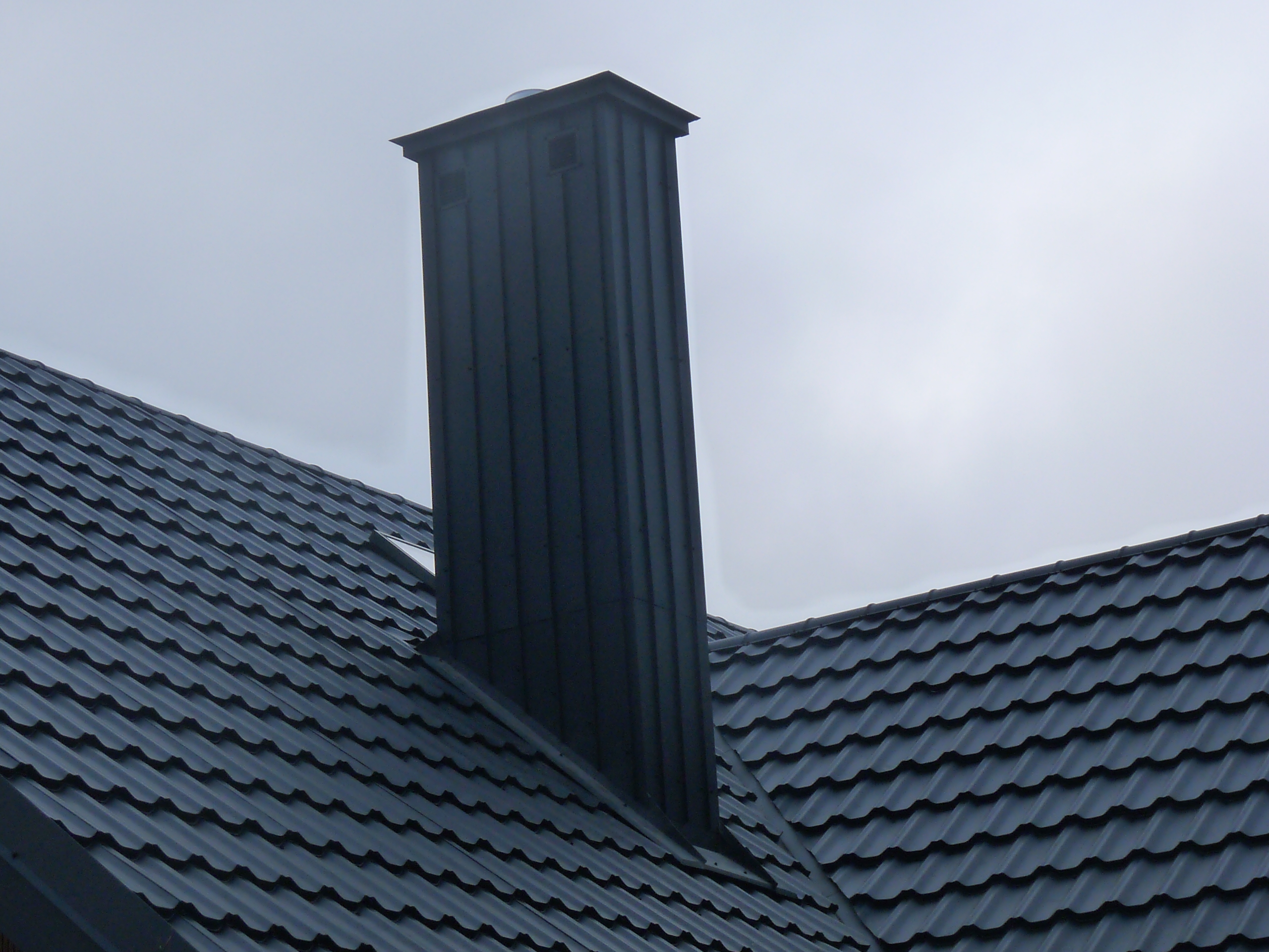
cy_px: 476
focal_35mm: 113
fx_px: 4143
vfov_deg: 13.1
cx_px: 634
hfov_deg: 17.4
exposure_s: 1/250
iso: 160
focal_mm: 14.4
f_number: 4.5
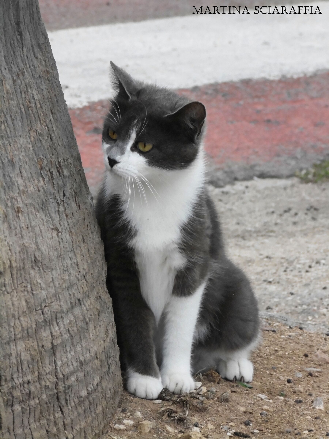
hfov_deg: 5.8
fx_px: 3257
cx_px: 164
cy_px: 220
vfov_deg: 7.7
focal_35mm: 257
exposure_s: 1/200
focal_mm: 47.3
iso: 320
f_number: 5.7
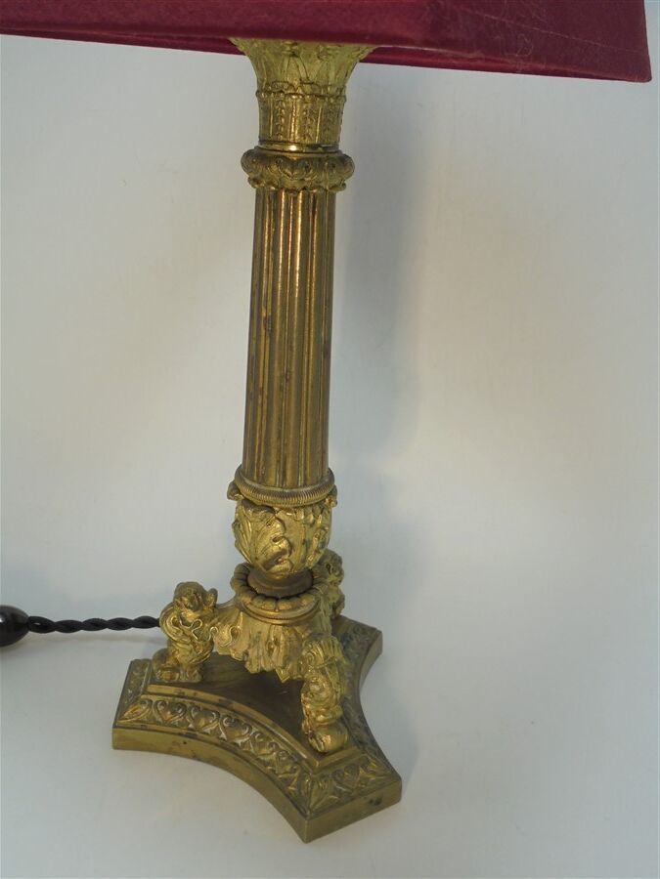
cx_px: 330
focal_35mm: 34
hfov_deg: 41.8
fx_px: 864
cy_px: 440
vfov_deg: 54.0
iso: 100
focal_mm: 6.1
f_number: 4
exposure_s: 1/100
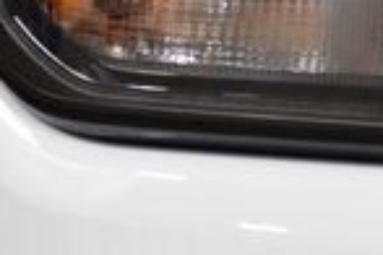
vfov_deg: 3.0
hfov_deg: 4.5
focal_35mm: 456
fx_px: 4851
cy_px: -181
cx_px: 578
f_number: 4
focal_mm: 70
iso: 1600
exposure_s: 1/125
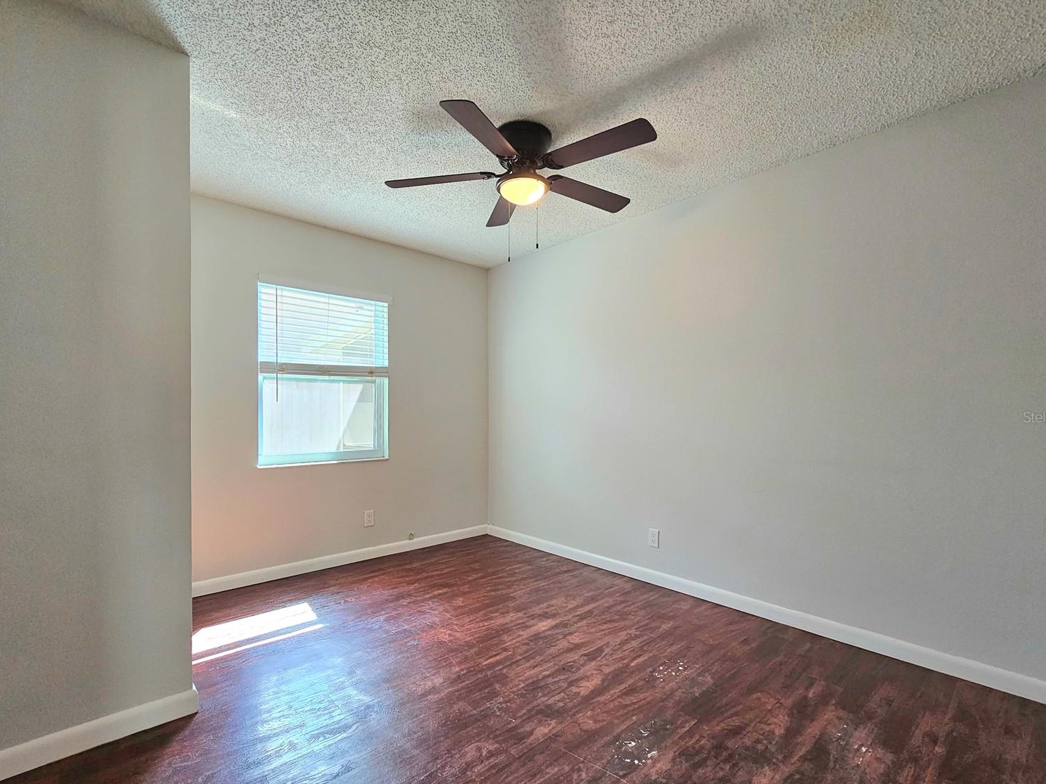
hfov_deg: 102.1
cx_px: 526
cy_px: 417
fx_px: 423
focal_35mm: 14
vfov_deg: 85.6
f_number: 2.2
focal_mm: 2.2
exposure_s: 1/60.2
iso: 125
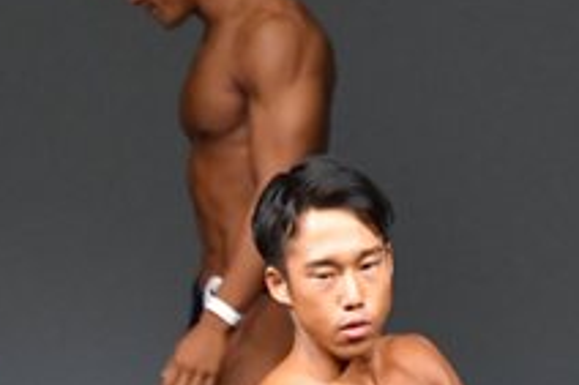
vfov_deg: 1.1
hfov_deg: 1.6
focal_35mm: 1259
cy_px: 666
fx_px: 20233
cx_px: 10
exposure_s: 1/400
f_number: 5.6
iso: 5000
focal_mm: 230
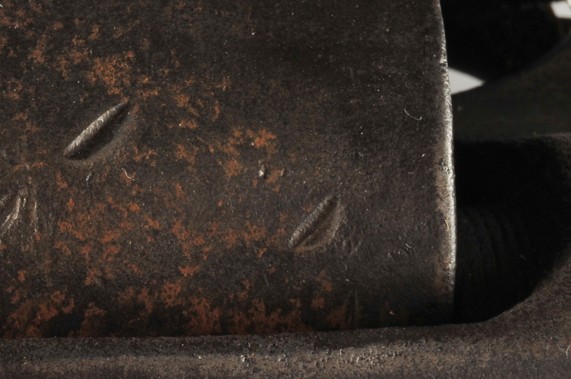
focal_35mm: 203
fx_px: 3219
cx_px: -33
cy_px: 206
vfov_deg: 6.7
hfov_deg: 10.0
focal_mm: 55
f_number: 18
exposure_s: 1/250
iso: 100
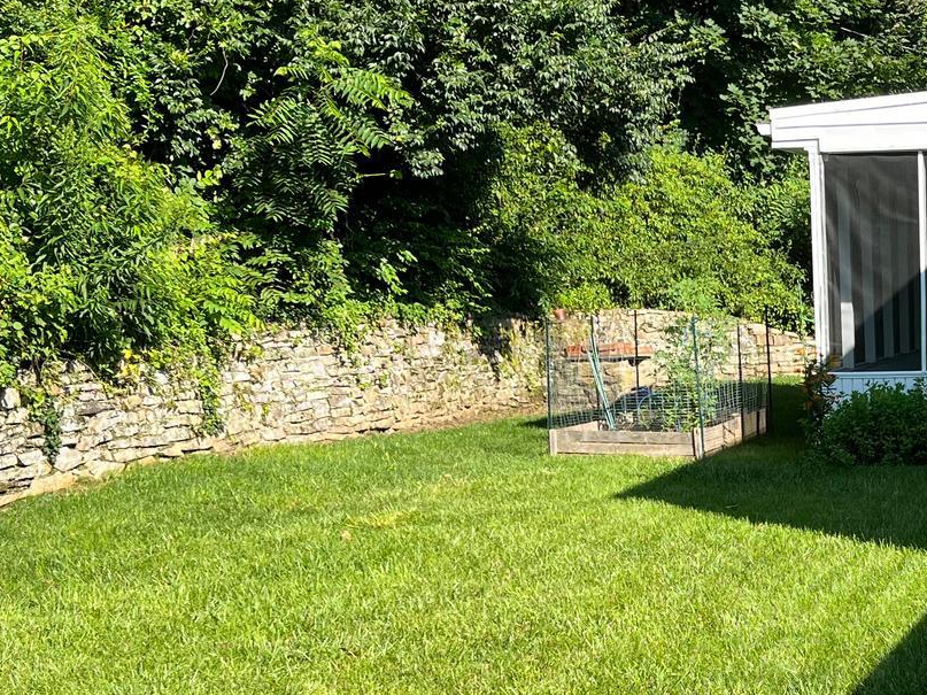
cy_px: 530
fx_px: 1767
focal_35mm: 66
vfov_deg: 22.0
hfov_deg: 28.7
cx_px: 750
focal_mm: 5.1
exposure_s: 1/1458
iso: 50
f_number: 1.6
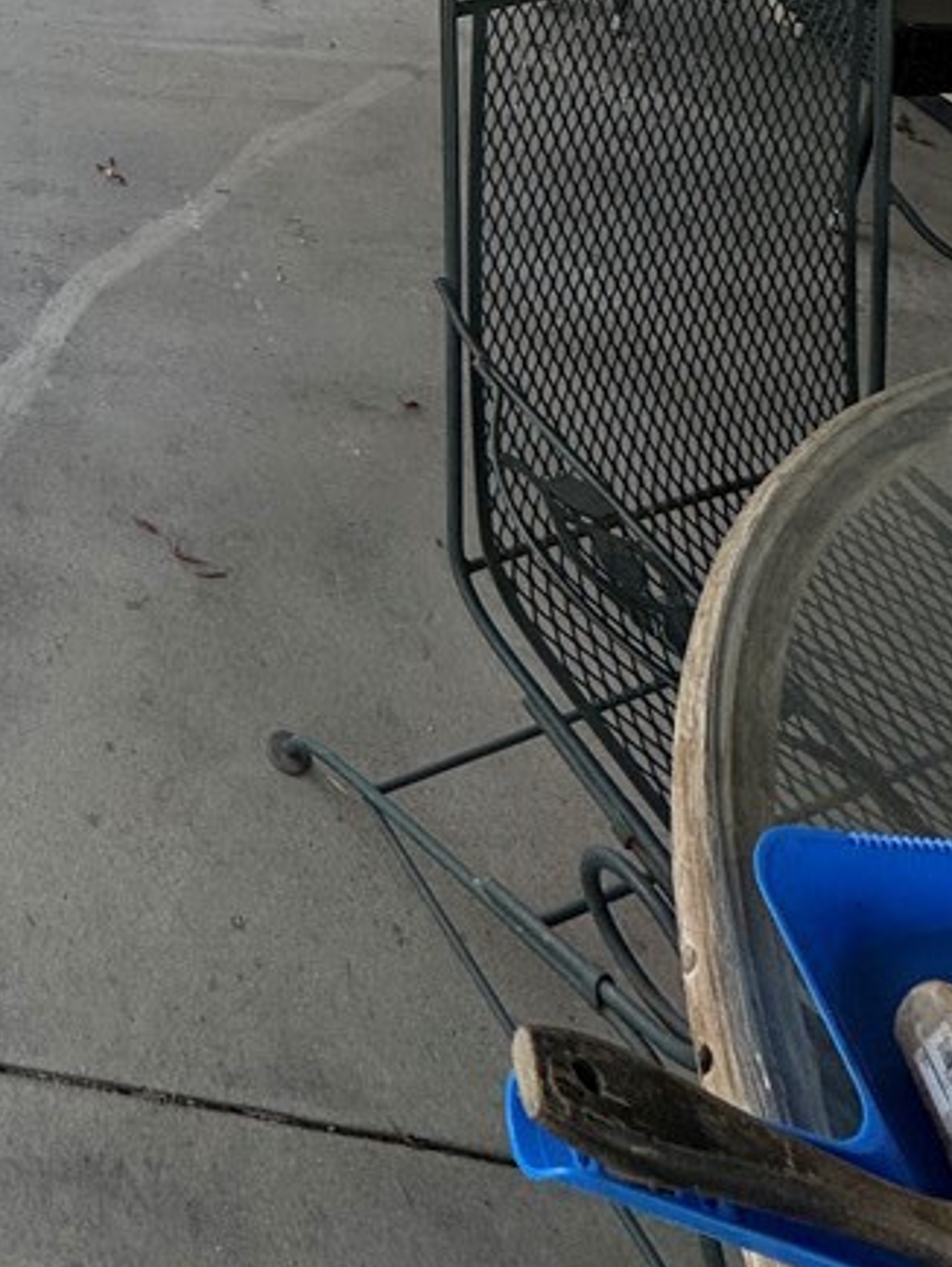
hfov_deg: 35.4
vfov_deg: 41.2
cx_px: -143
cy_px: -196
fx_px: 1209
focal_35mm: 33
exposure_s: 1/282
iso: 40
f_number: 2.2
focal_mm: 2.22
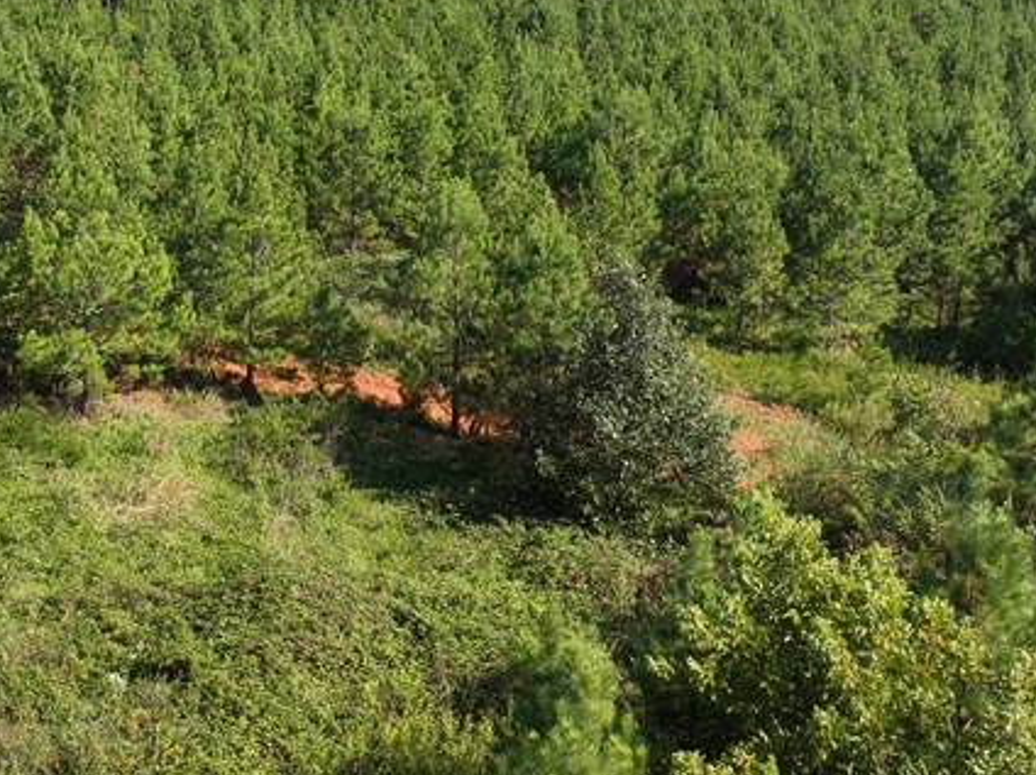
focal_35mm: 58
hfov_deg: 31.1
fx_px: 1734
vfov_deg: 24.8
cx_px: 24
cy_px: 167
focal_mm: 12.29
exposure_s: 1/160
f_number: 2.8
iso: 100
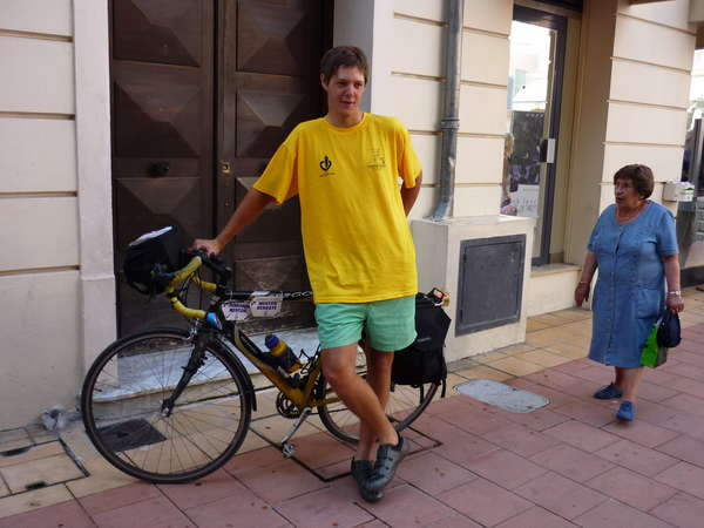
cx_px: 352
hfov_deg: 55.4
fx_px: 671
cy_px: 264
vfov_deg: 42.9
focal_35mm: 33
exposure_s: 1/160
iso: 80
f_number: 2.8
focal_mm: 5.5
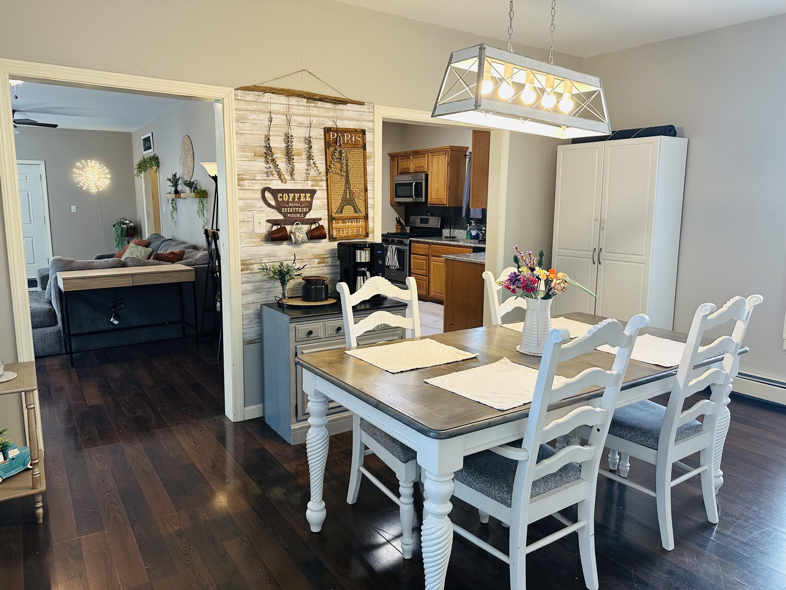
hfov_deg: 71.6
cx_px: 393
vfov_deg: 56.8
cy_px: 295
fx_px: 545
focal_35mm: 24
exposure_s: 1/120
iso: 200
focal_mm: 6.86
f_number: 1.78
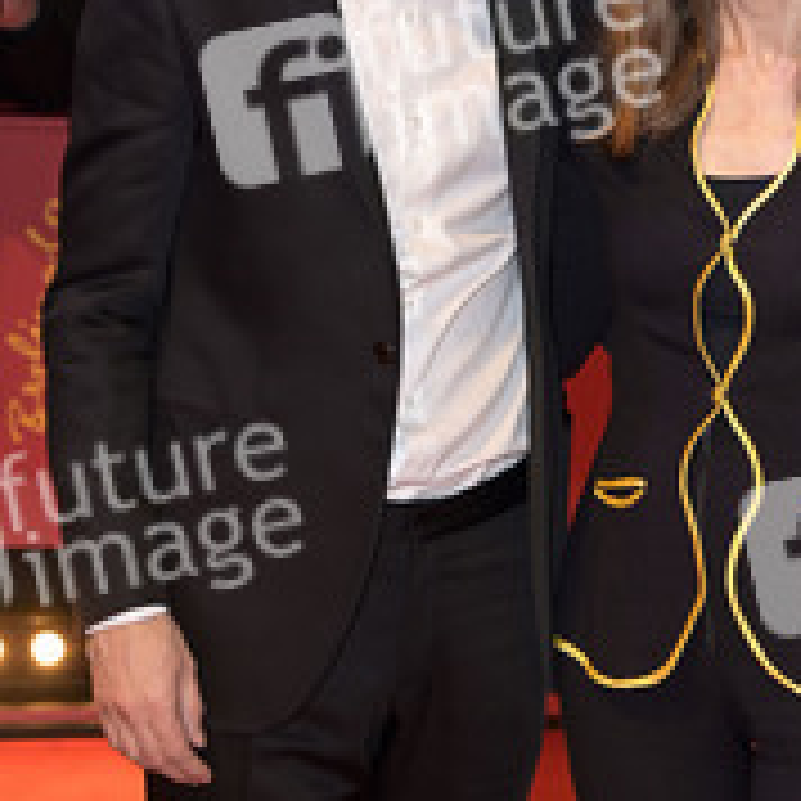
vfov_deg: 14.8
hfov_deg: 14.7
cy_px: 306
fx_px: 3089
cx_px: 562
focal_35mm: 118
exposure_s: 1/160
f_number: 5
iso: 1250
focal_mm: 62
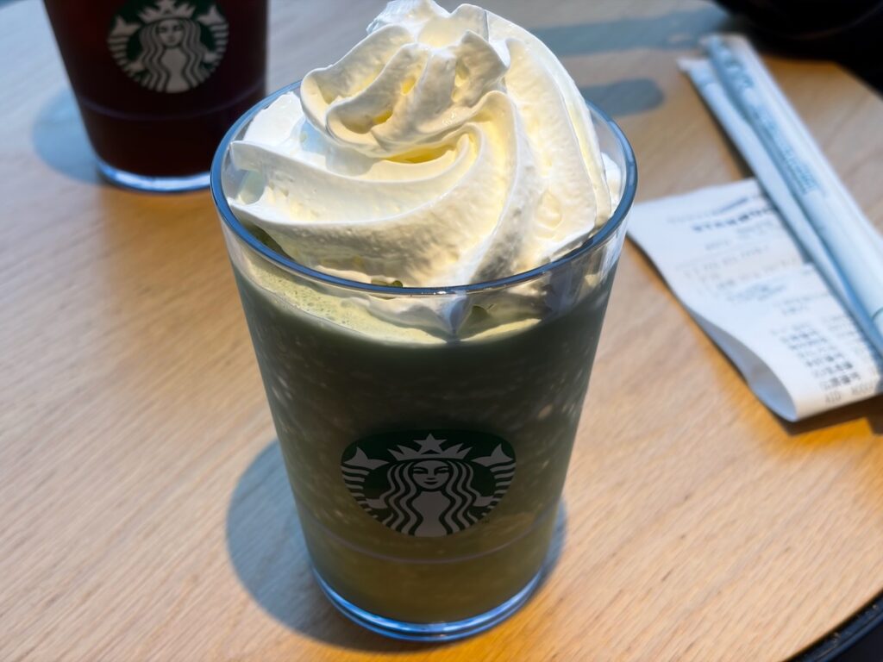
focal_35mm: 52
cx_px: 442
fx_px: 1326
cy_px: 331
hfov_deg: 36.8
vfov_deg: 28.0
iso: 32
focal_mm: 5.96
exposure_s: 1/100
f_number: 1.6
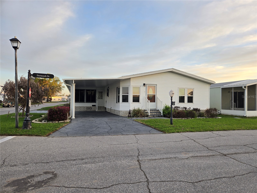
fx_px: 171
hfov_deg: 73.9
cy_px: 96
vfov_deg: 58.9
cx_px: 128
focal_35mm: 23
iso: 25
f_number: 1.8
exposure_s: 1/180
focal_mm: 5.4
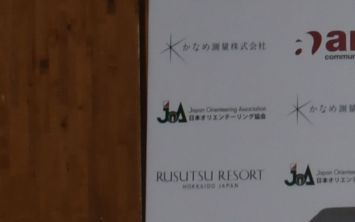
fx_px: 2951
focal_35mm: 305
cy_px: -366
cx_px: 671
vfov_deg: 4.2
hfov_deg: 6.7
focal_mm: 27
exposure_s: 1/30
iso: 400
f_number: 11
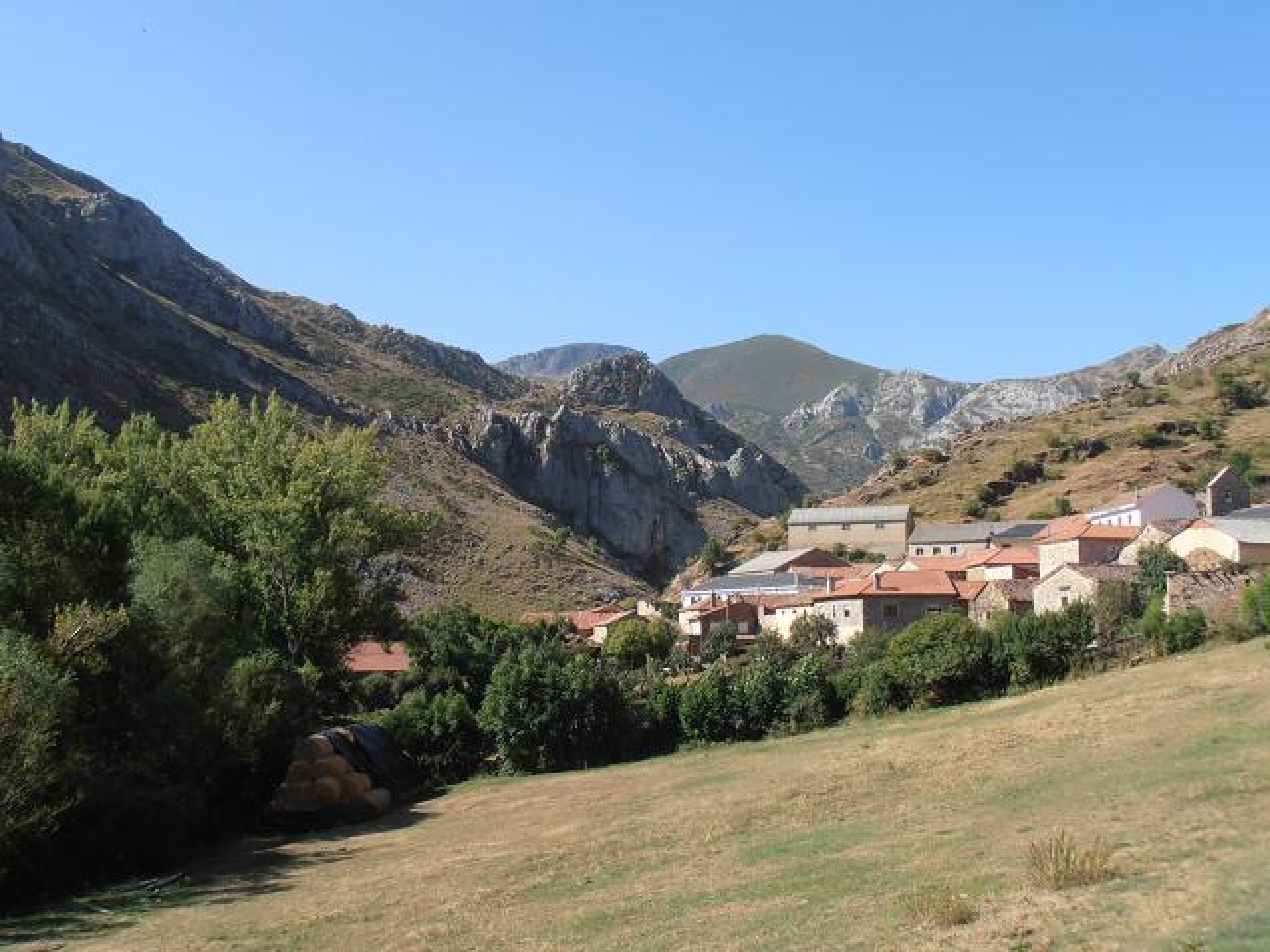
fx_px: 1614
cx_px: 635
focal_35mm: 44
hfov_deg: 42.9
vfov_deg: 32.9
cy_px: 476
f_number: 4.2
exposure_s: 1/500
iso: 80
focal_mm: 7.87
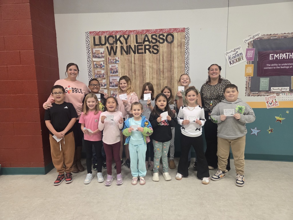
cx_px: 146
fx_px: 195
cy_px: 110
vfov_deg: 58.9
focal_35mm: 23
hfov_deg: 73.9
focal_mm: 5.4
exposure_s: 1/120
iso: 800
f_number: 1.8
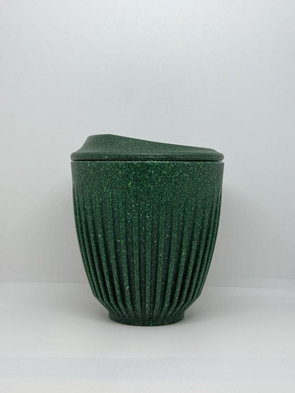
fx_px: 545
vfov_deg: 39.7
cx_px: 148
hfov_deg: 30.3
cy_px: 196
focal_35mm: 48
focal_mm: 6.76
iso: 64
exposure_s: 1/164
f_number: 1.78
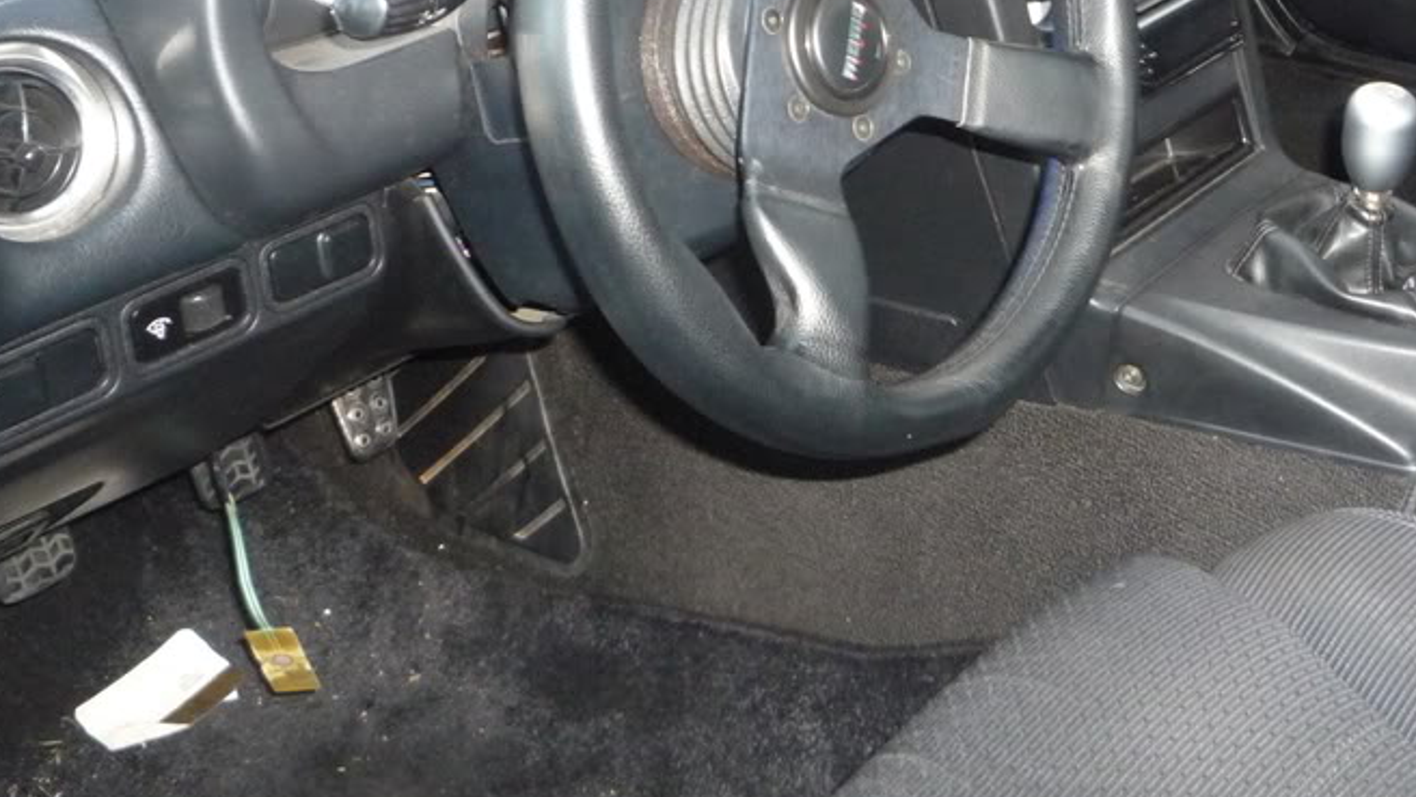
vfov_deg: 22.7
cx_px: 1092
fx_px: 1915
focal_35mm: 51
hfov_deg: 39.3
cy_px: 35
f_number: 3.3
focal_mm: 5.2
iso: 400
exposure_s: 1/30
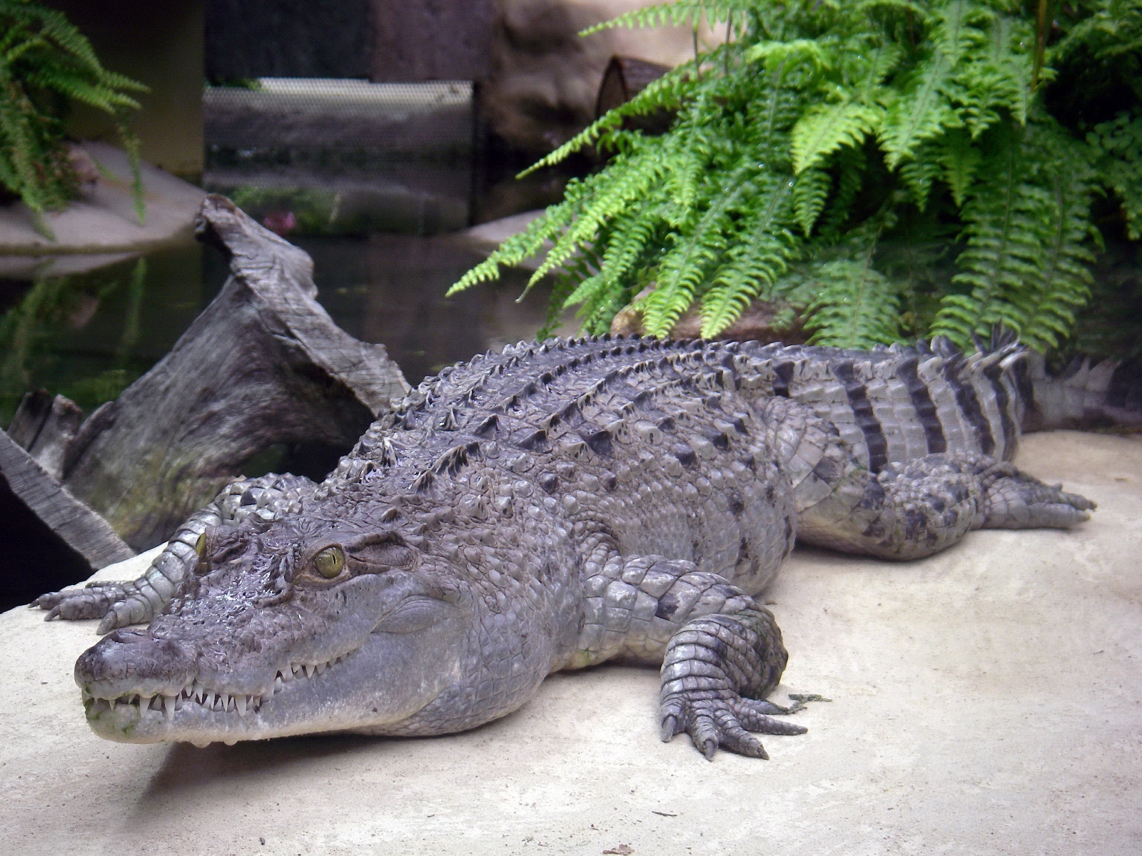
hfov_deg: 23.6
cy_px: 428
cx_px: 571
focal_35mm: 83
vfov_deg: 17.8
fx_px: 2738
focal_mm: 13.8
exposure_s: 1/80
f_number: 3.9
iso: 64
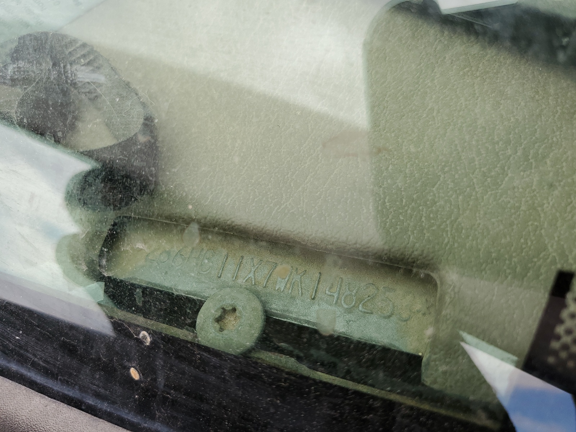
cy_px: 216
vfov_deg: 53.1
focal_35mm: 26
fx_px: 433
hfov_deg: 67.3
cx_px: 288
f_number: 1.5
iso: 50
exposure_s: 1/400
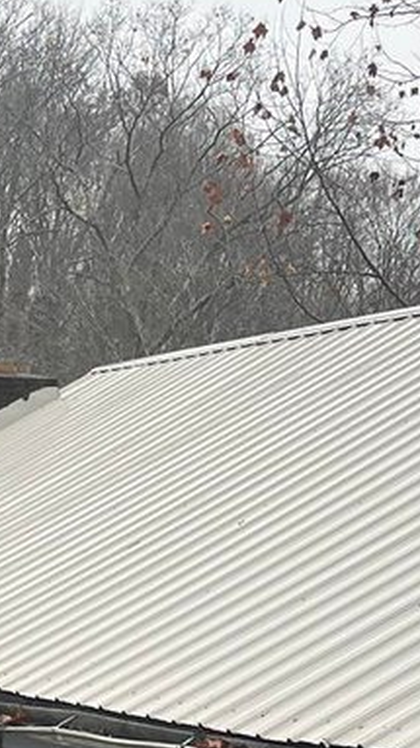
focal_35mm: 112
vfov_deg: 18.6
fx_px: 2221
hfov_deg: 10.7
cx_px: 13
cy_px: 737
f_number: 1.6
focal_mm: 5.1
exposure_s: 1/290
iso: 40
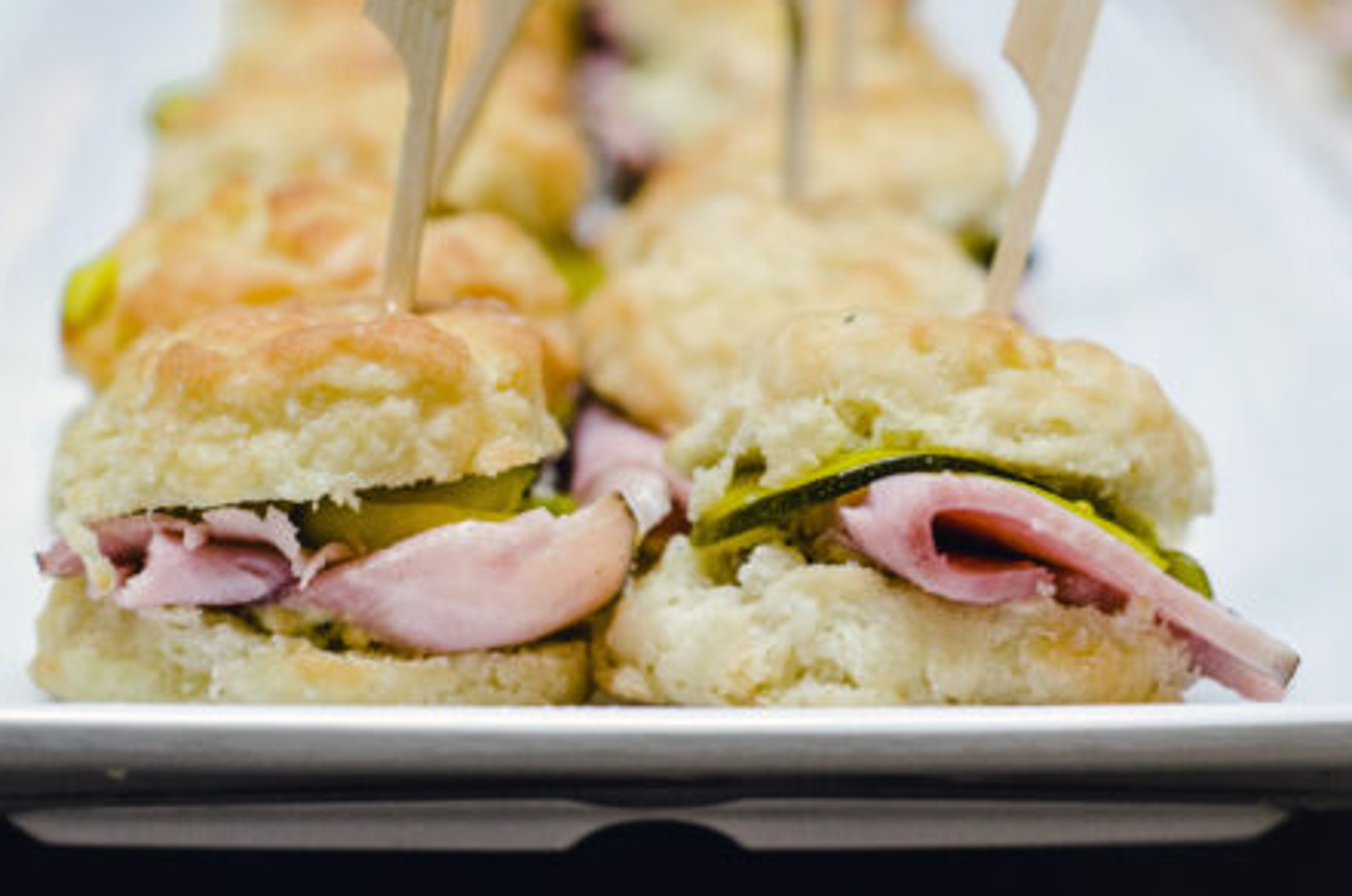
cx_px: 724
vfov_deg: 16.0
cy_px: 440
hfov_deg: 24.0
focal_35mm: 85
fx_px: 3185
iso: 1000
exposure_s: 1/125
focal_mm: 50
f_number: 4
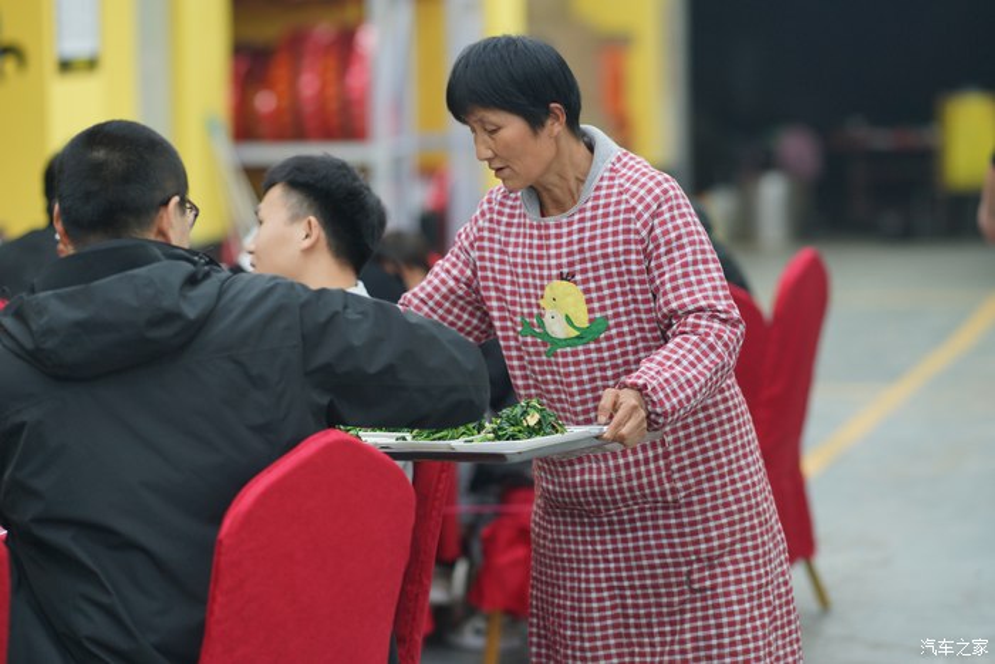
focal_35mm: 135
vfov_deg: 10.2
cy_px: 332
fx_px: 3732
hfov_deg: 15.2
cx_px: 498
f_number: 2.8
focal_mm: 135
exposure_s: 1/125
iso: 640
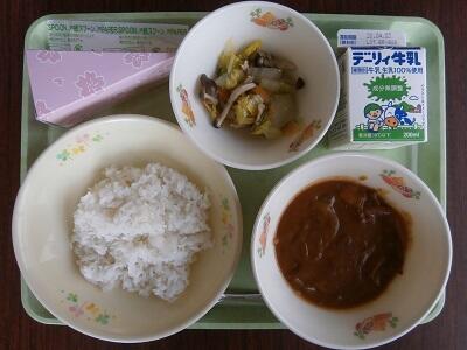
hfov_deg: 67.3
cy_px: 175
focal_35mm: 26
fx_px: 351
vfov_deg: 53.1
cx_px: 234
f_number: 2.8
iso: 80
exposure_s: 1/60
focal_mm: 4.7
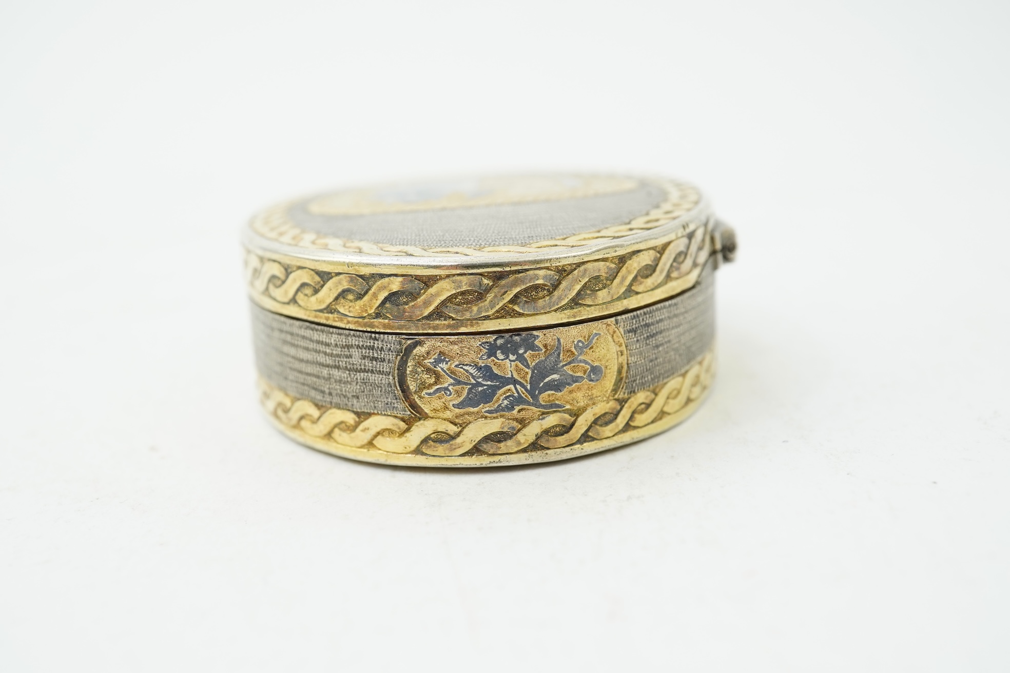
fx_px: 1262
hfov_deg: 43.6
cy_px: 336
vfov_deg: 29.9
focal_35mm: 45
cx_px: 505
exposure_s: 1/50
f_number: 13
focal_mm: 30
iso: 640
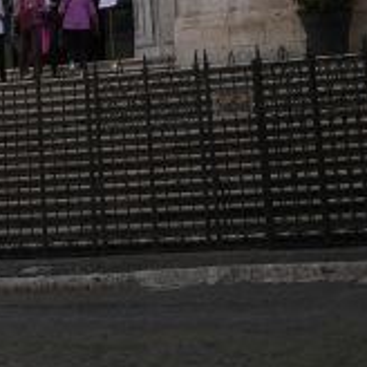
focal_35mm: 154
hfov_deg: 11.2
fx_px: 1847
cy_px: -441
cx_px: -9
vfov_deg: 10.2
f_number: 4
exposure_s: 1/1250
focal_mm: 24
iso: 160
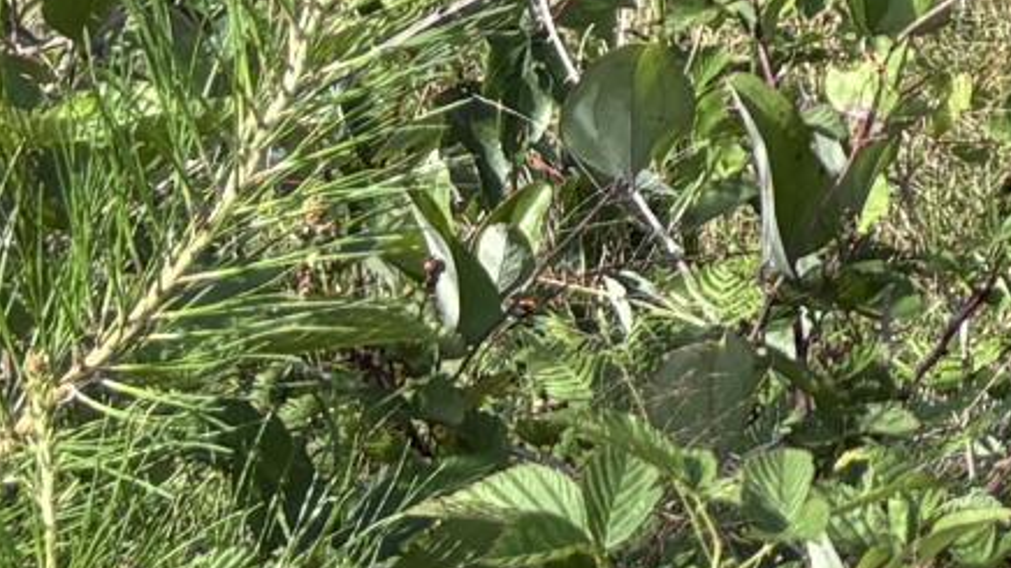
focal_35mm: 195
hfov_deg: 10.6
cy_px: -1138
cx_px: 1547
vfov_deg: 5.8
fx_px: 5226
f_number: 1.6
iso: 50
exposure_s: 1/1626
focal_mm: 5.96
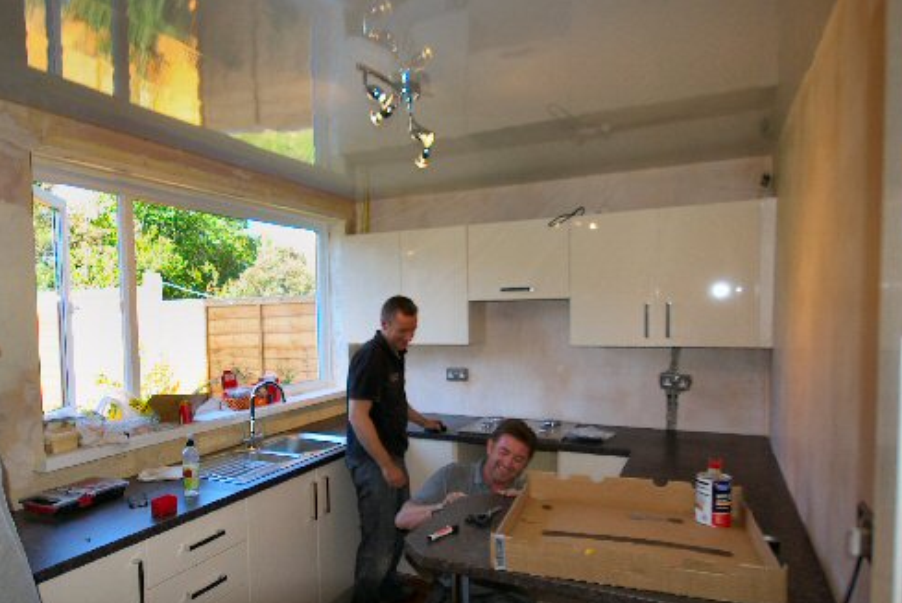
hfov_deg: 75.5
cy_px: 341
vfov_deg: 55.0
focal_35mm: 23
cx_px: 378
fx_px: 577
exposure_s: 1/90
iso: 200
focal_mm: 10
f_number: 4
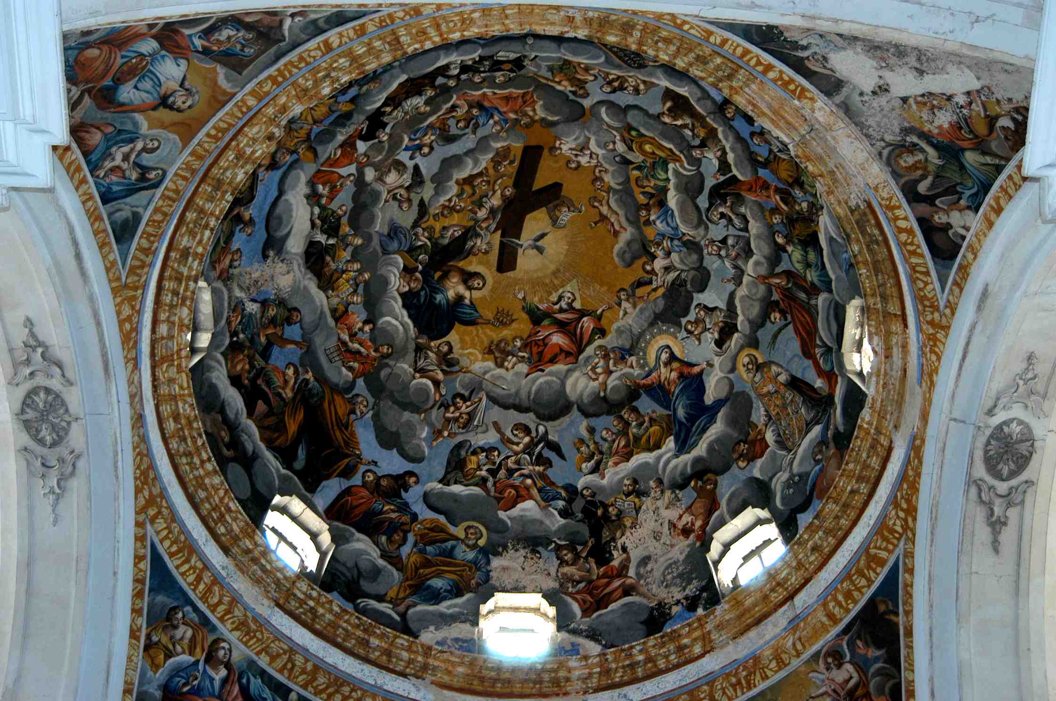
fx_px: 1231
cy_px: 350
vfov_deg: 31.8
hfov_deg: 46.4
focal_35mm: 42
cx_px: 528
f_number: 4
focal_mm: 28
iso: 400
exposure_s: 1/60
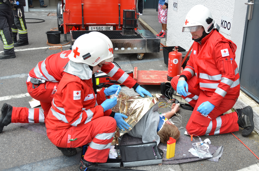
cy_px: 83
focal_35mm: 43
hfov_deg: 45.4
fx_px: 309
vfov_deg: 31.1
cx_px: 148
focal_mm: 24
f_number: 5
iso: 100
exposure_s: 1/100
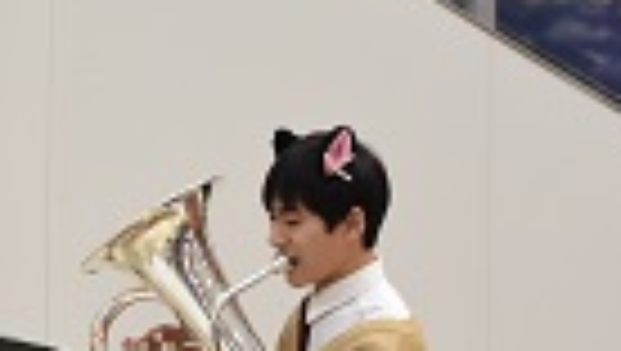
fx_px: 4698
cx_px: -315
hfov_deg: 7.4
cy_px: -29
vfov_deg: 4.3
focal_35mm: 285
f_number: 4.8
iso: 800
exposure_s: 1/60
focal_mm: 50
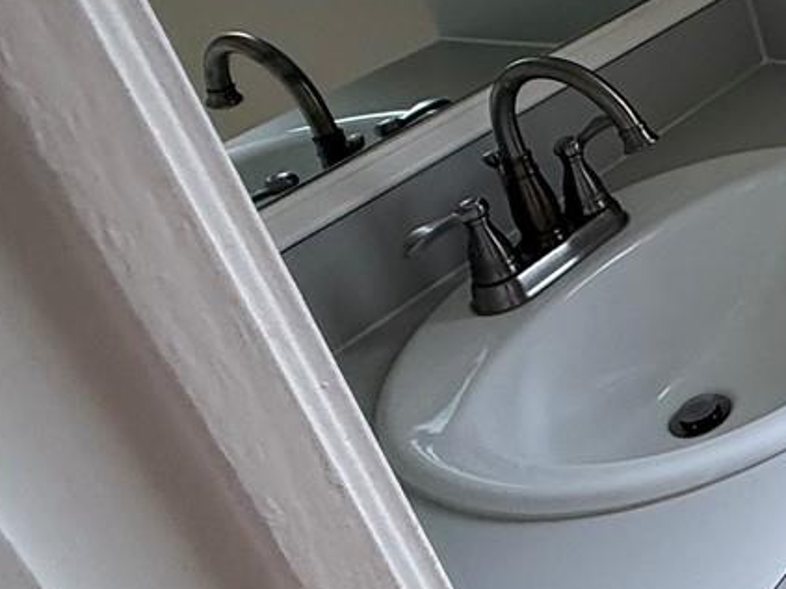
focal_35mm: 53
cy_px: -7
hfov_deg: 25.0
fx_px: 1203
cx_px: 1251
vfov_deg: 26.0
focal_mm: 2.22
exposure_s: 1/120
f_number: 2.2
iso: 160
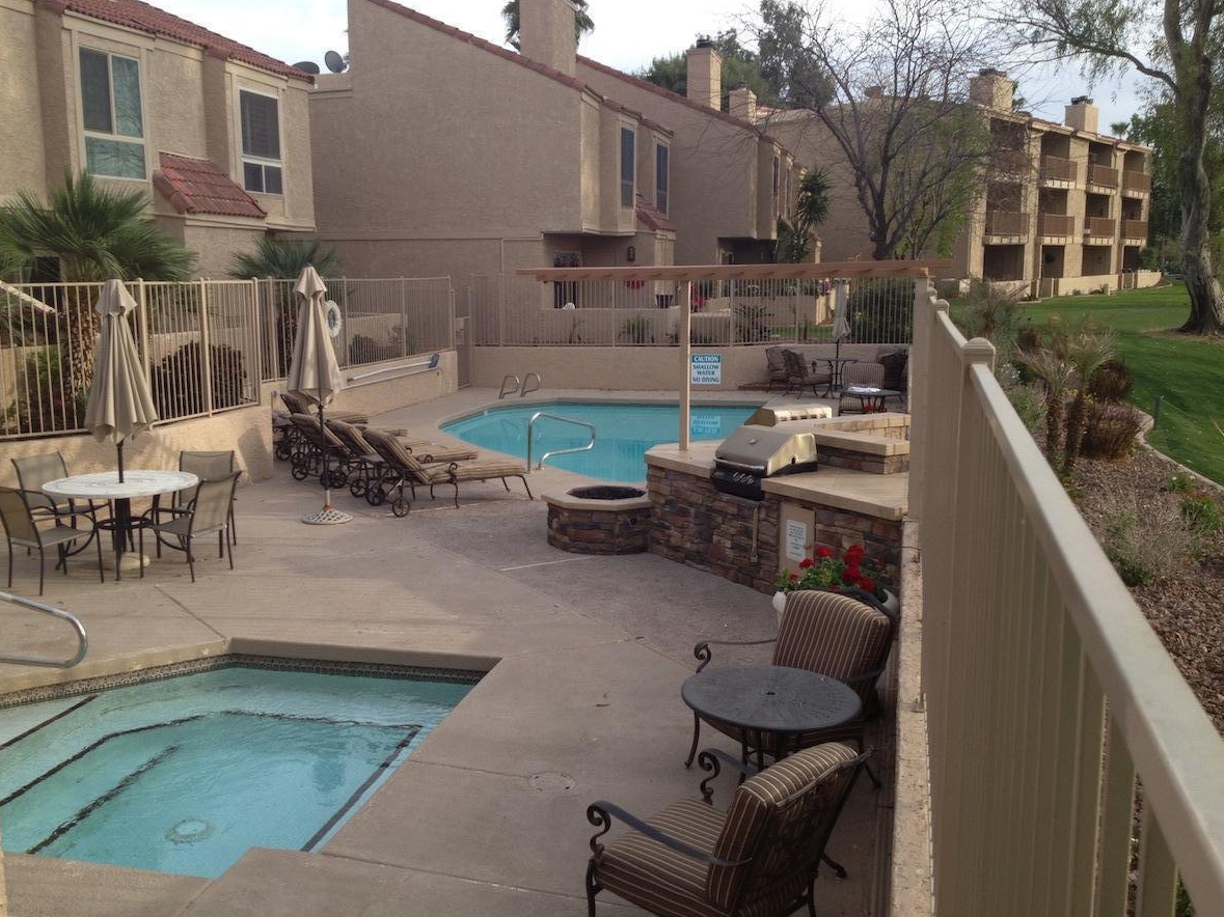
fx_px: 1344
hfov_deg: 48.9
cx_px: 562
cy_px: 462
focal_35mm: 38
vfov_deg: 37.7
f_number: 2.4
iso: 50
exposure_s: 1/442
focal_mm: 4.28
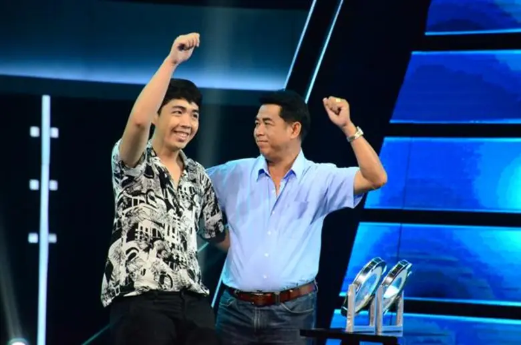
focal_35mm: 210
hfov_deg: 9.8
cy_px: 172
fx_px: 3032
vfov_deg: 6.5
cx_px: 260
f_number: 5.6
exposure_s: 1/250
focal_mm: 140
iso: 5000
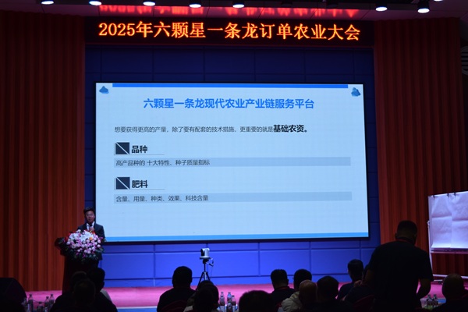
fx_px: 780
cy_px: 156
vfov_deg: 22.6
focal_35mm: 60
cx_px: 234
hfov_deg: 33.4
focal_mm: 40
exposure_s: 1/100
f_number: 5
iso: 400
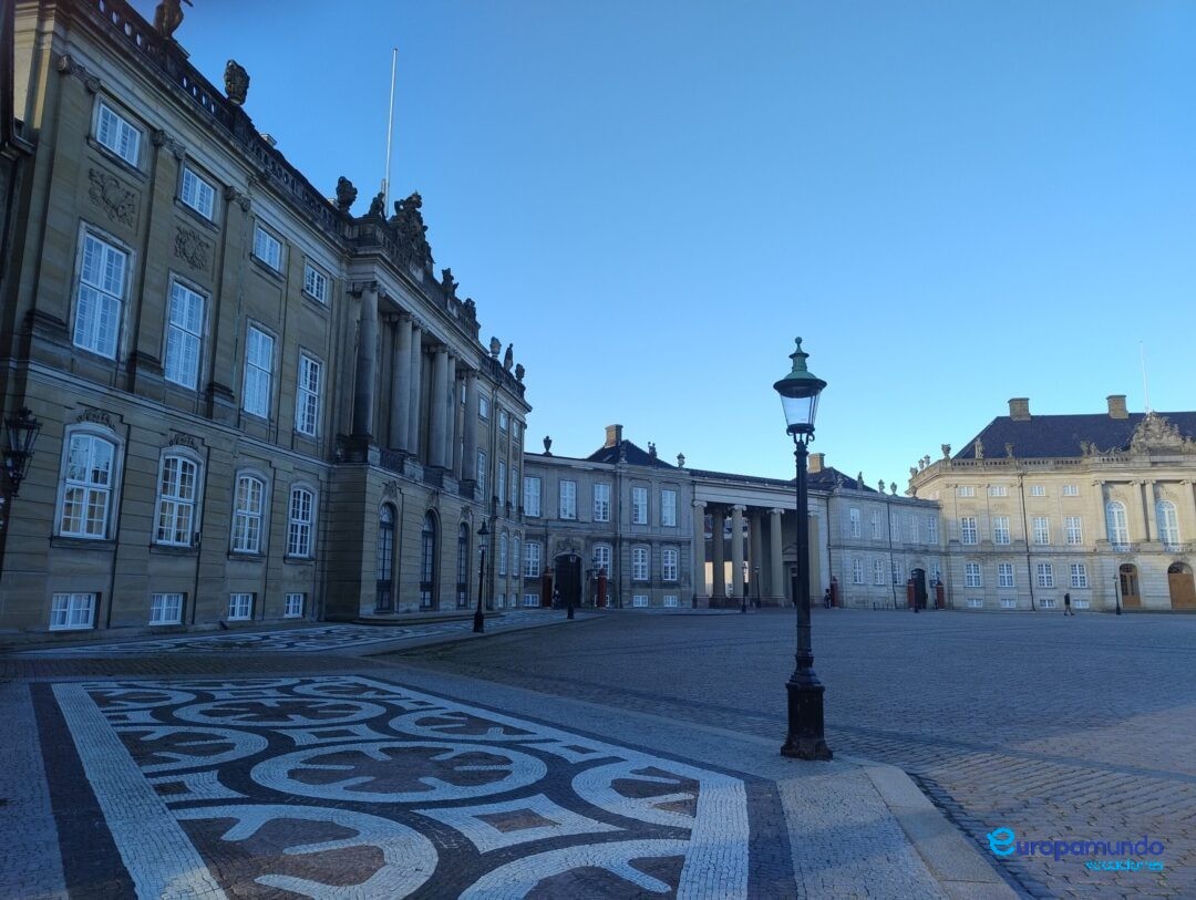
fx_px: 830
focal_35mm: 24
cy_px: 450
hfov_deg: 71.5
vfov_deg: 56.9
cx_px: 598
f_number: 1.8
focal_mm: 5.56
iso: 100
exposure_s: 1/436
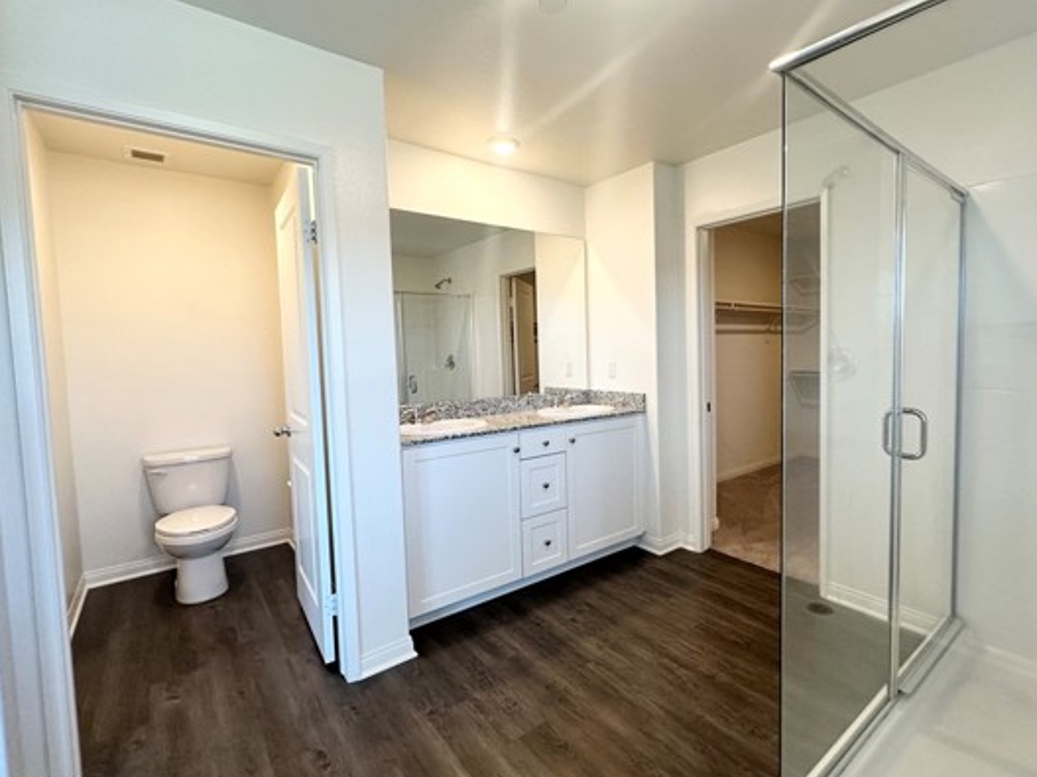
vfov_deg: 74.7
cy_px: 378
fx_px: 509
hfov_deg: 90.5
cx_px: 592
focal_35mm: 17
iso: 200
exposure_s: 1/120
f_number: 2.2
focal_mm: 2.22
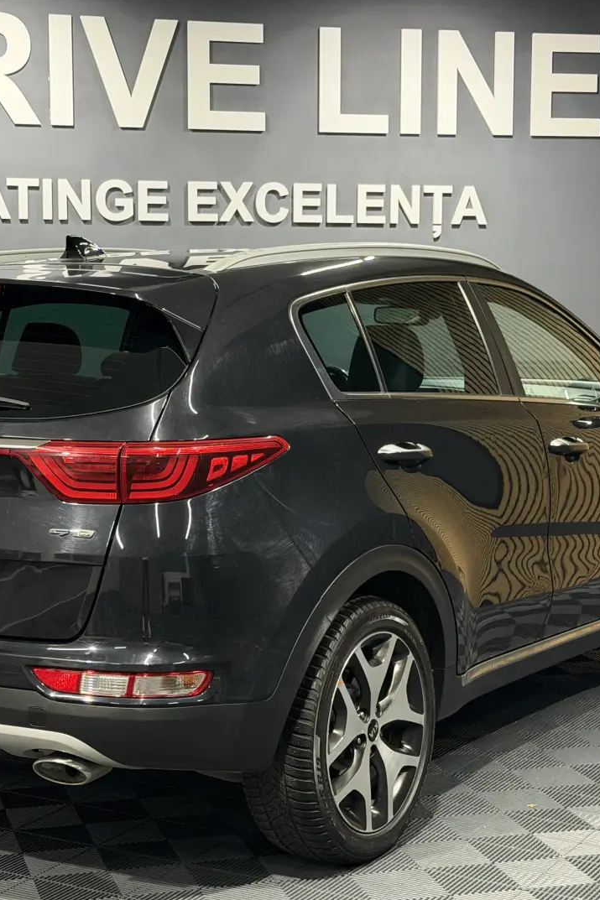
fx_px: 1675
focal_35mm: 67
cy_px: 450
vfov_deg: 30.1
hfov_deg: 20.3
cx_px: 247
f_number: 1.78
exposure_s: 1/50
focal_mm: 6.76
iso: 200
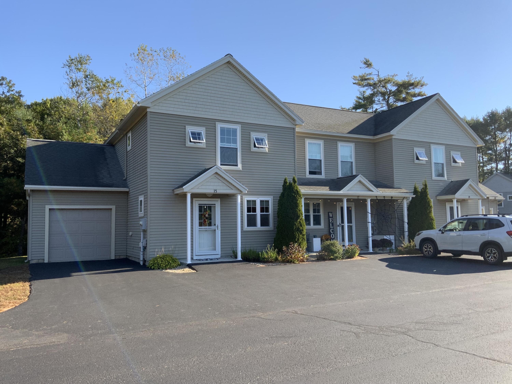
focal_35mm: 29
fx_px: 429
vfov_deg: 48.2
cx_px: 256
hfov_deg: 61.7
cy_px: 192
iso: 16
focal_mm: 3
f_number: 1.8
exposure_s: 1/869
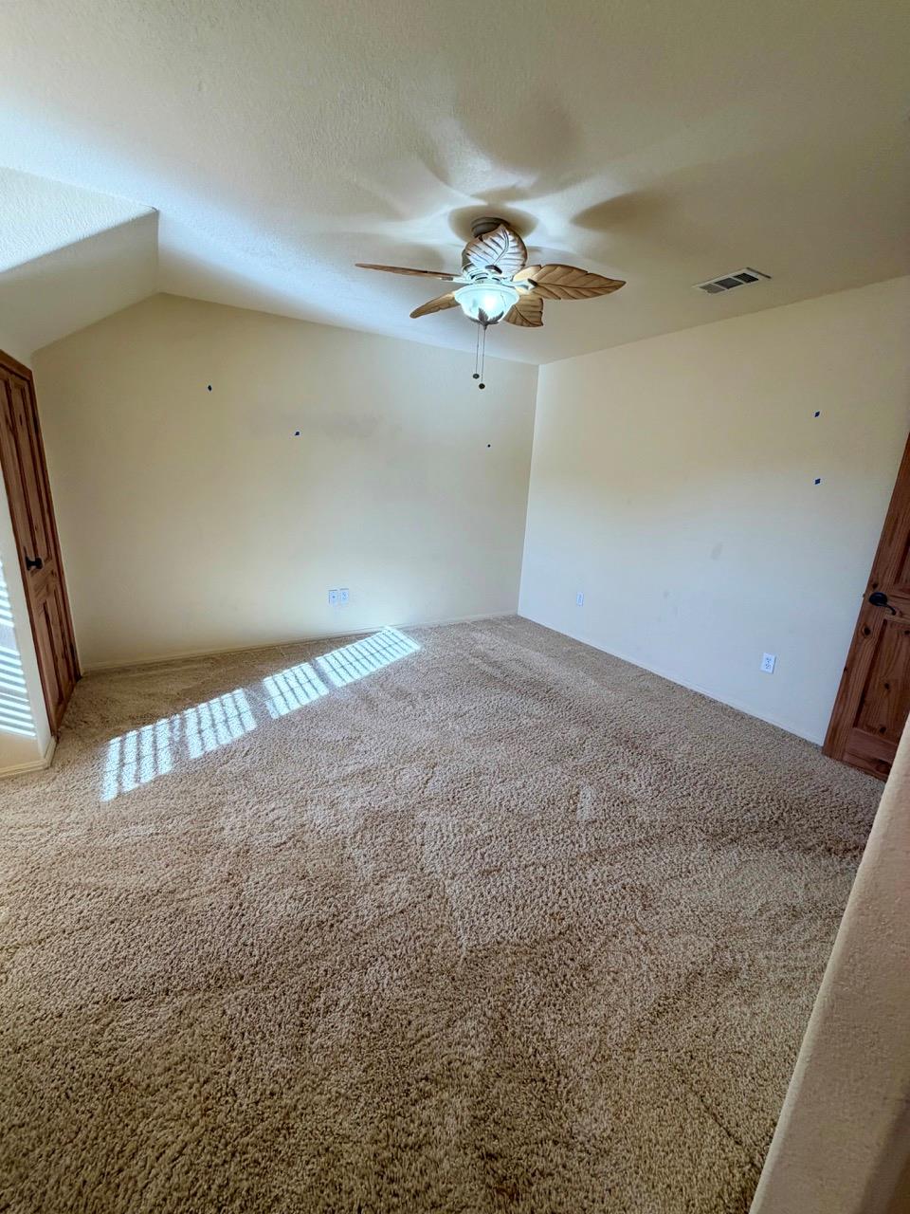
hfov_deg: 85.7
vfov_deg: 102.1
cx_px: 455
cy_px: 607
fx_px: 491
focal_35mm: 14
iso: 100
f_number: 2.2
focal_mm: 2.22
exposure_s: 1/120
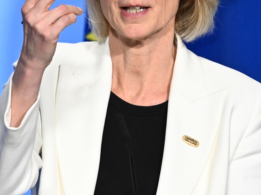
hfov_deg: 4.6
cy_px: 24
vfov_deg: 3.4
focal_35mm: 432
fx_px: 3257
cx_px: 183
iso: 2000
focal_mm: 210
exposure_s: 1/250
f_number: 5
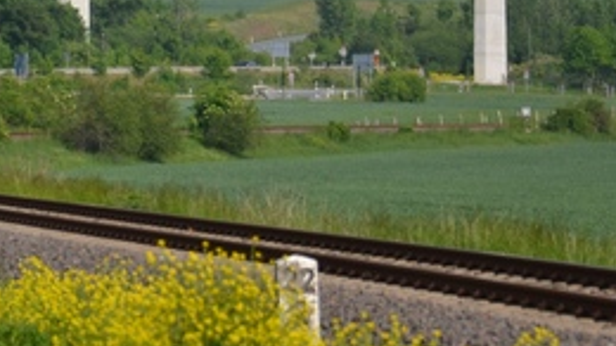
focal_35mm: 386
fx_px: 6294
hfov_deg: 5.6
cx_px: -21
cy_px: -71
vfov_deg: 3.1
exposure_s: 1/1000
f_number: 5.6
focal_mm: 85
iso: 200
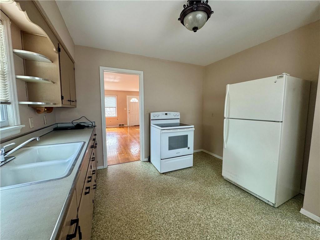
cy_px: 120
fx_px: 129
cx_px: 160
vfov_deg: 85.7
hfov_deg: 102.1
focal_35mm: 14
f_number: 2.2
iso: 160
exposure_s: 1/99
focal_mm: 2.22
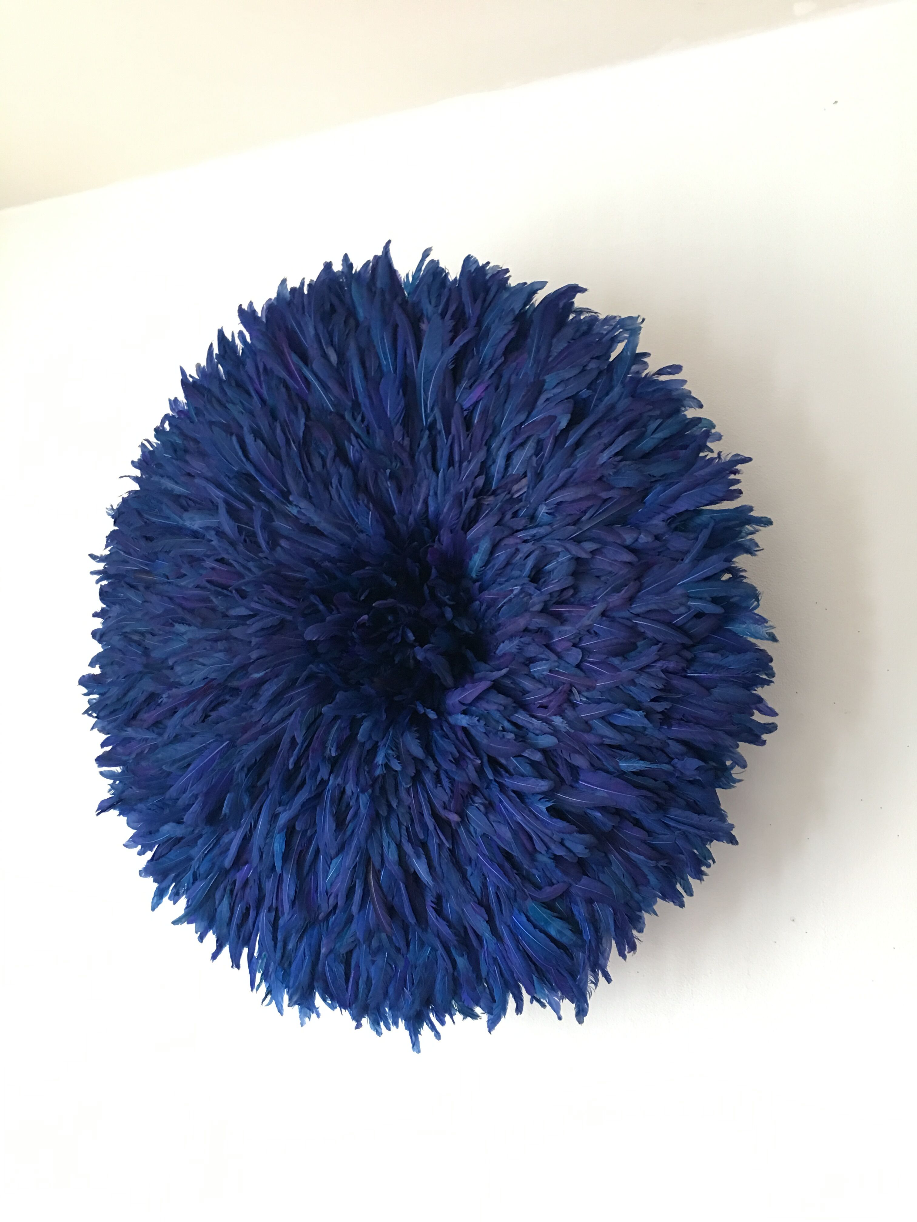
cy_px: 611
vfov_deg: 61.7
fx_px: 1024
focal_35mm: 29
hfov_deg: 48.2
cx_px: 458
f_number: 2.2
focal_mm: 4.15
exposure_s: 1/17
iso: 80
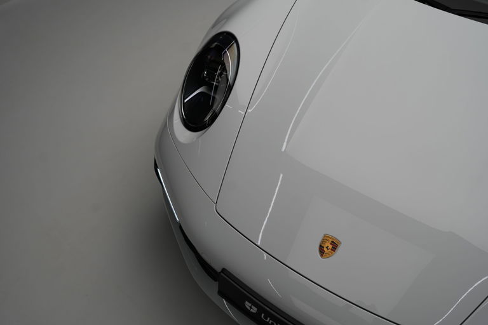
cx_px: 244
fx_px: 474
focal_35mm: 35
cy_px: 162
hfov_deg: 54.4
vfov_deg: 37.9
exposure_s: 1/40
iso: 160
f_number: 4
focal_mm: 35
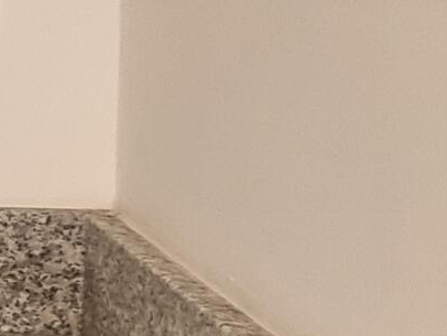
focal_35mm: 96
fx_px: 1240
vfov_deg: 15.4
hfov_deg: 9.6
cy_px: 109
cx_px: -1110
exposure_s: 1/60
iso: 250
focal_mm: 2.2
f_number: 2.2
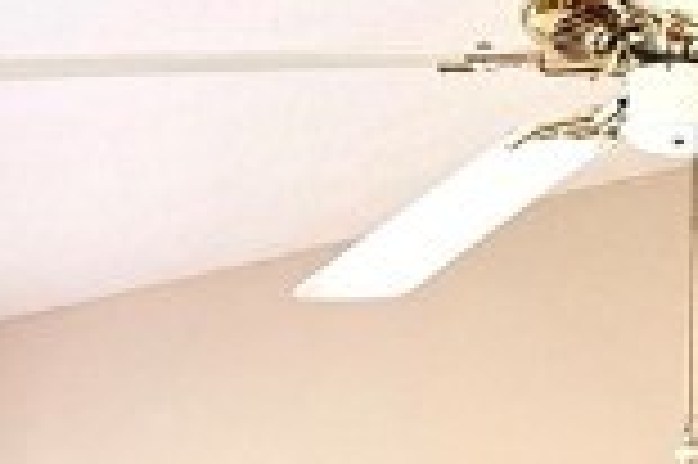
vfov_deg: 6.8
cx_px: 712
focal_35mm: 165
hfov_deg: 12.3
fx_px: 3196
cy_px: 1712
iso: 80
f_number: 1.78
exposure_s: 1/197
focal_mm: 6.76
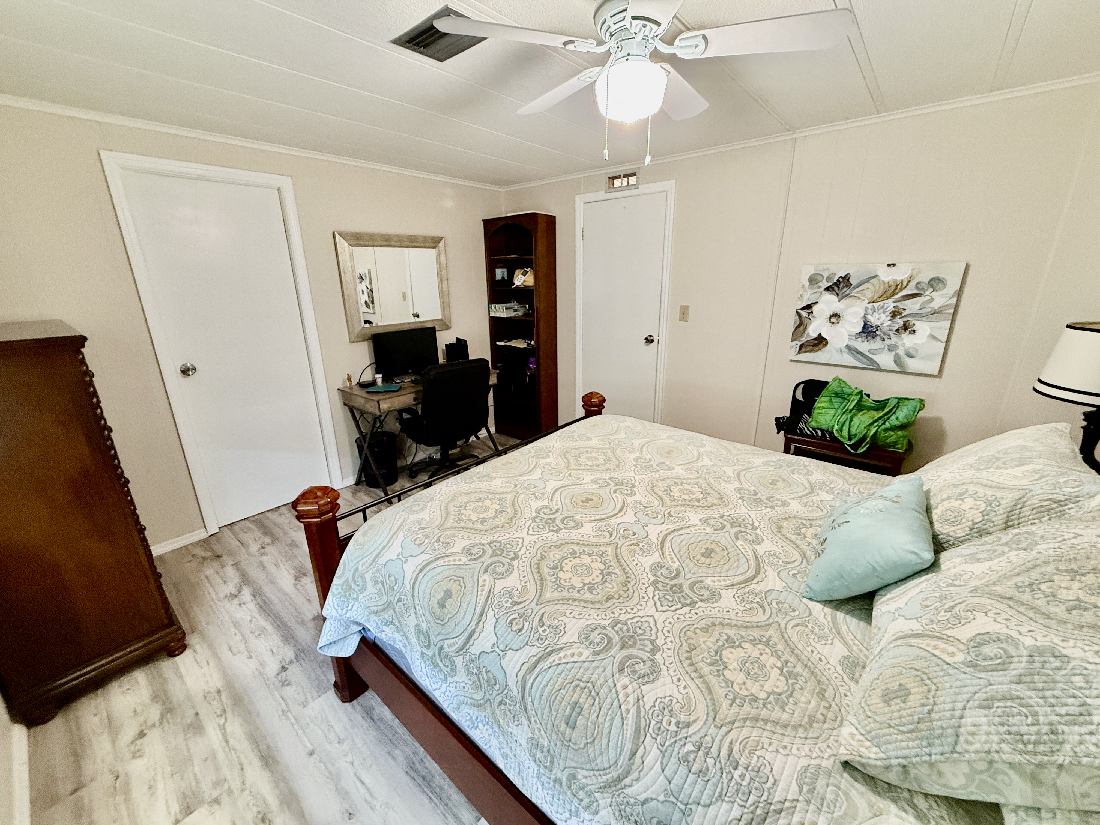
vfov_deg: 85.7
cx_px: 550
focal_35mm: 14
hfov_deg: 102.1
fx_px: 445
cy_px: 412
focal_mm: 2.22
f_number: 2.2
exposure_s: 1/60
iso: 500
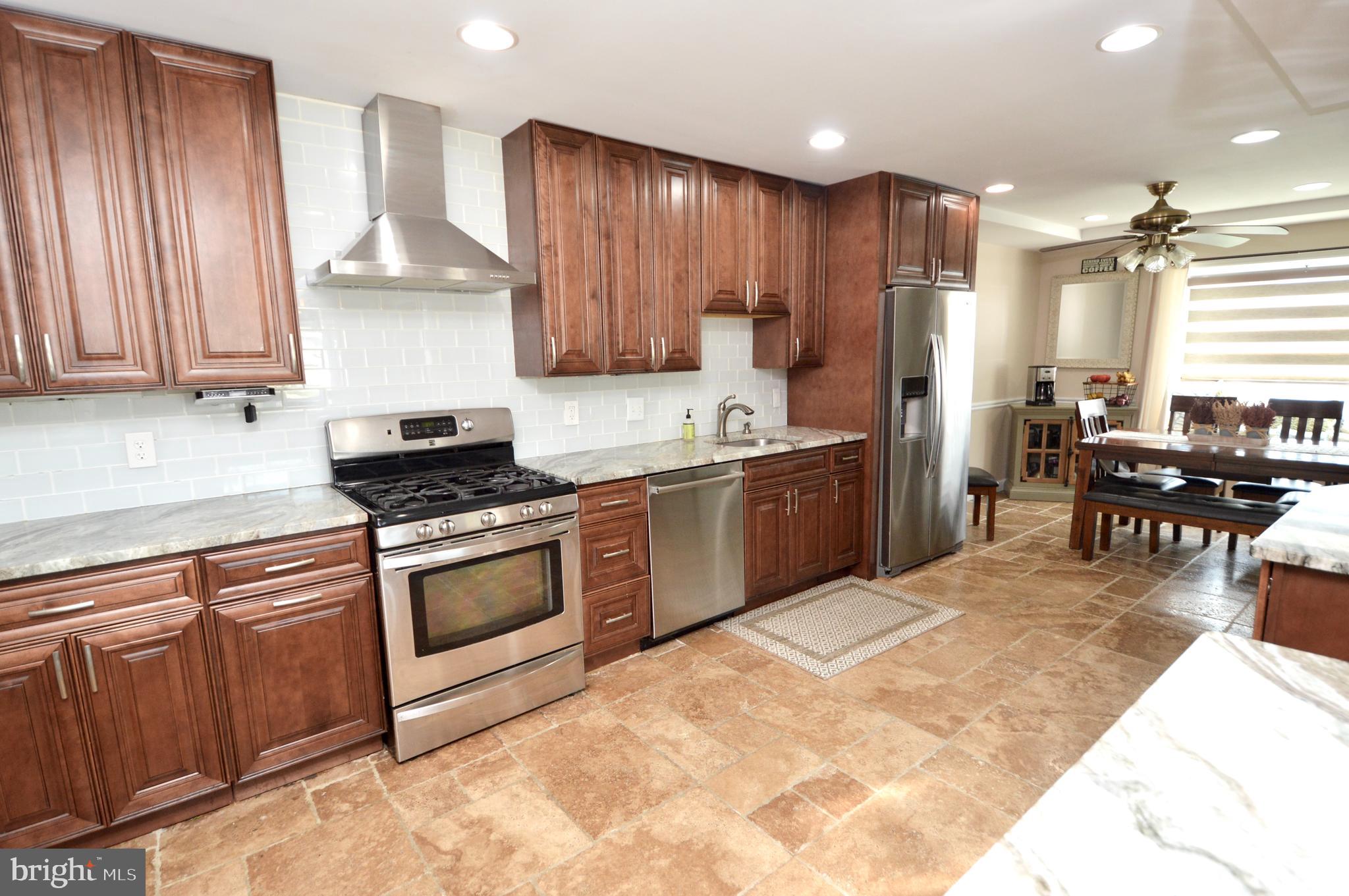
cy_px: 448
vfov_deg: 77.2
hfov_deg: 100.4
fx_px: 561
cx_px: 674
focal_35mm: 15
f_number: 4
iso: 400
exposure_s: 1/60
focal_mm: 10
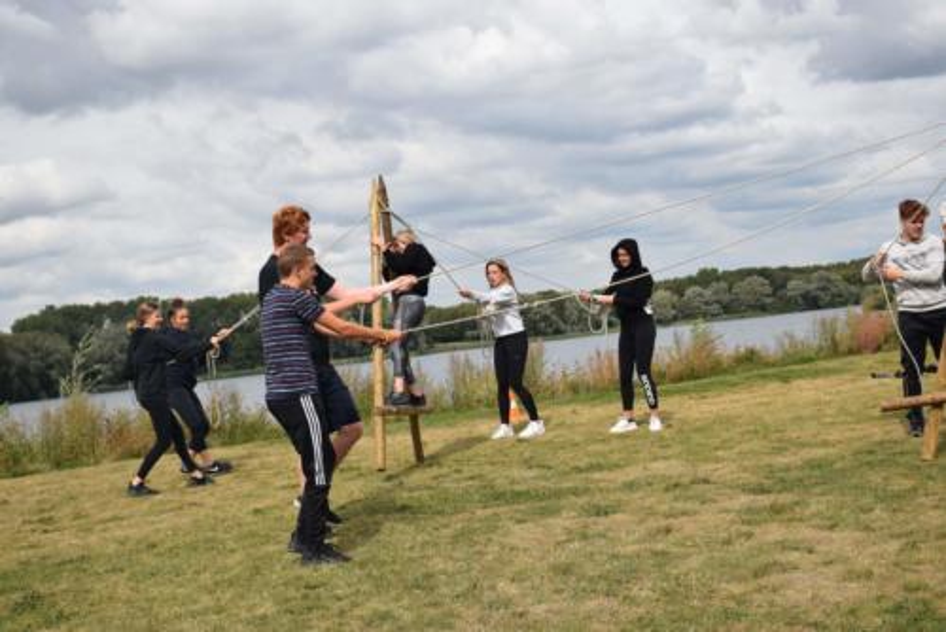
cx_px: 473
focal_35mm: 51
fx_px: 1341
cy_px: 316
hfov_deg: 38.9
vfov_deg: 26.5
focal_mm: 34
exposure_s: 1/1600
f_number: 6.3
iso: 400
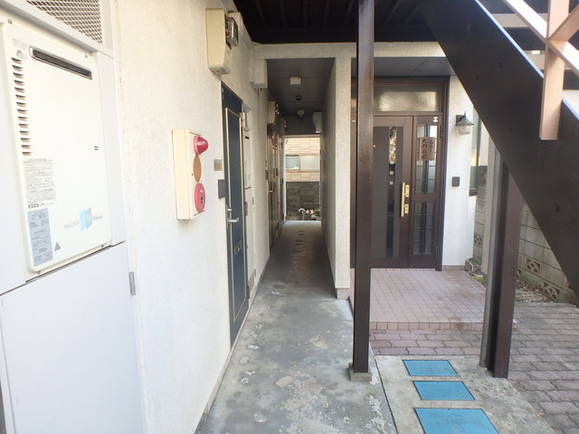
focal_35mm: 21
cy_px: 217
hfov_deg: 79.0
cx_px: 290
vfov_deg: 63.4
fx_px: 351
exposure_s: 1/40
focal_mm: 3.7
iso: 200
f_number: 3.5
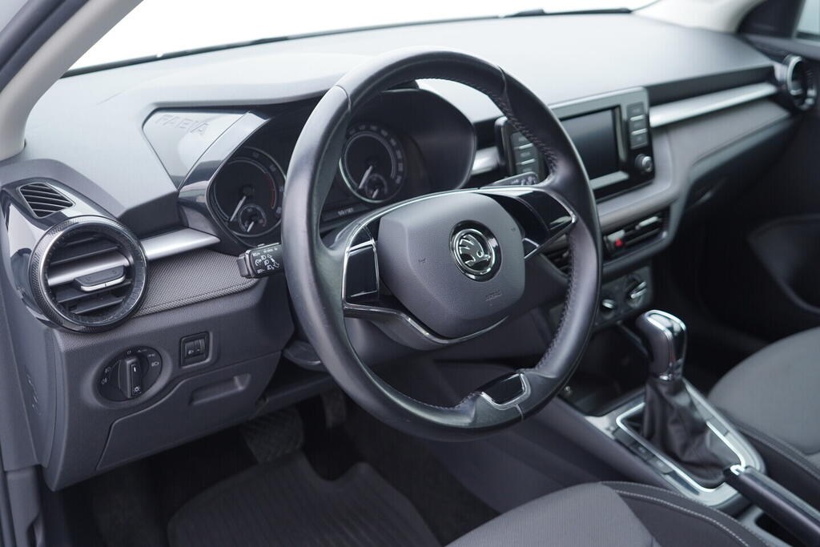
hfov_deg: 53.1
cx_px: 410
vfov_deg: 36.9
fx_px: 820
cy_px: 274
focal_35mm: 36
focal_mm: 24
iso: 250
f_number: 2.8
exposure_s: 1/40
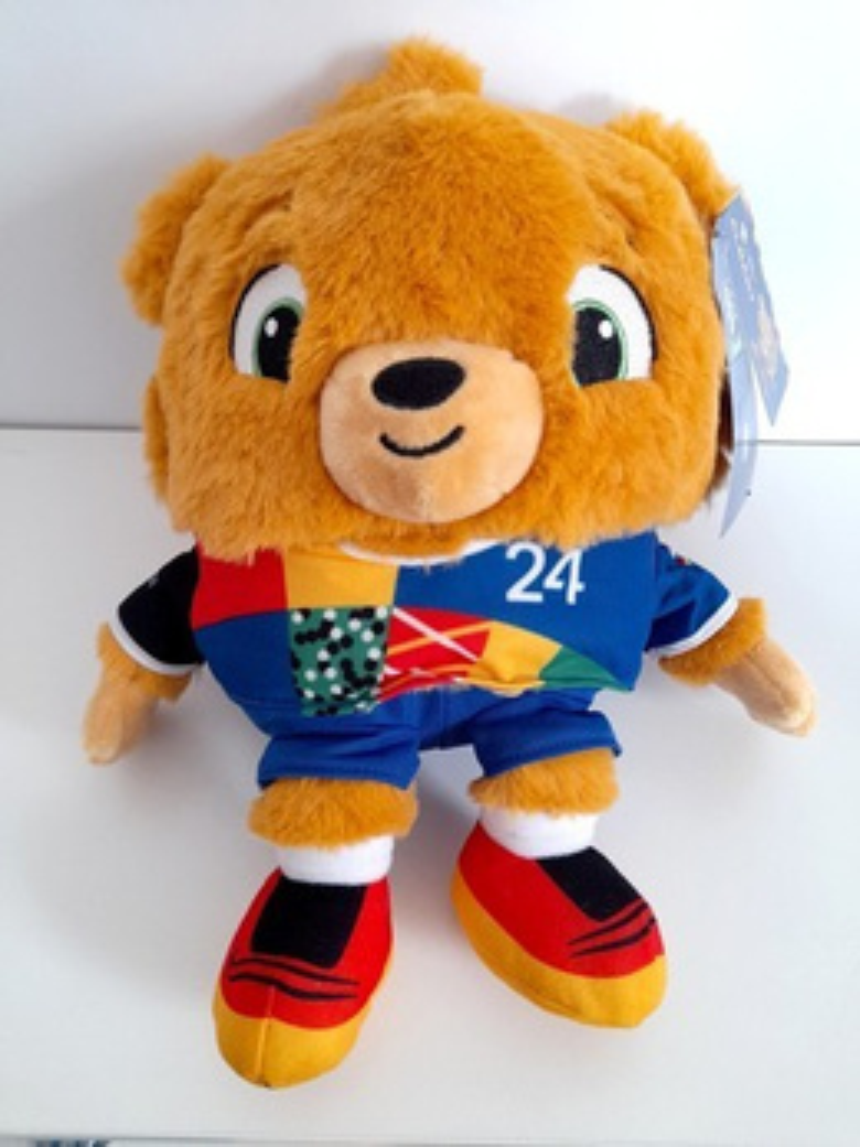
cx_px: 430
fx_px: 829
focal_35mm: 25
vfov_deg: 69.4
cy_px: 574
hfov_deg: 54.9
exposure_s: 1/50
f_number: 2
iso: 50
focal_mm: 4.6
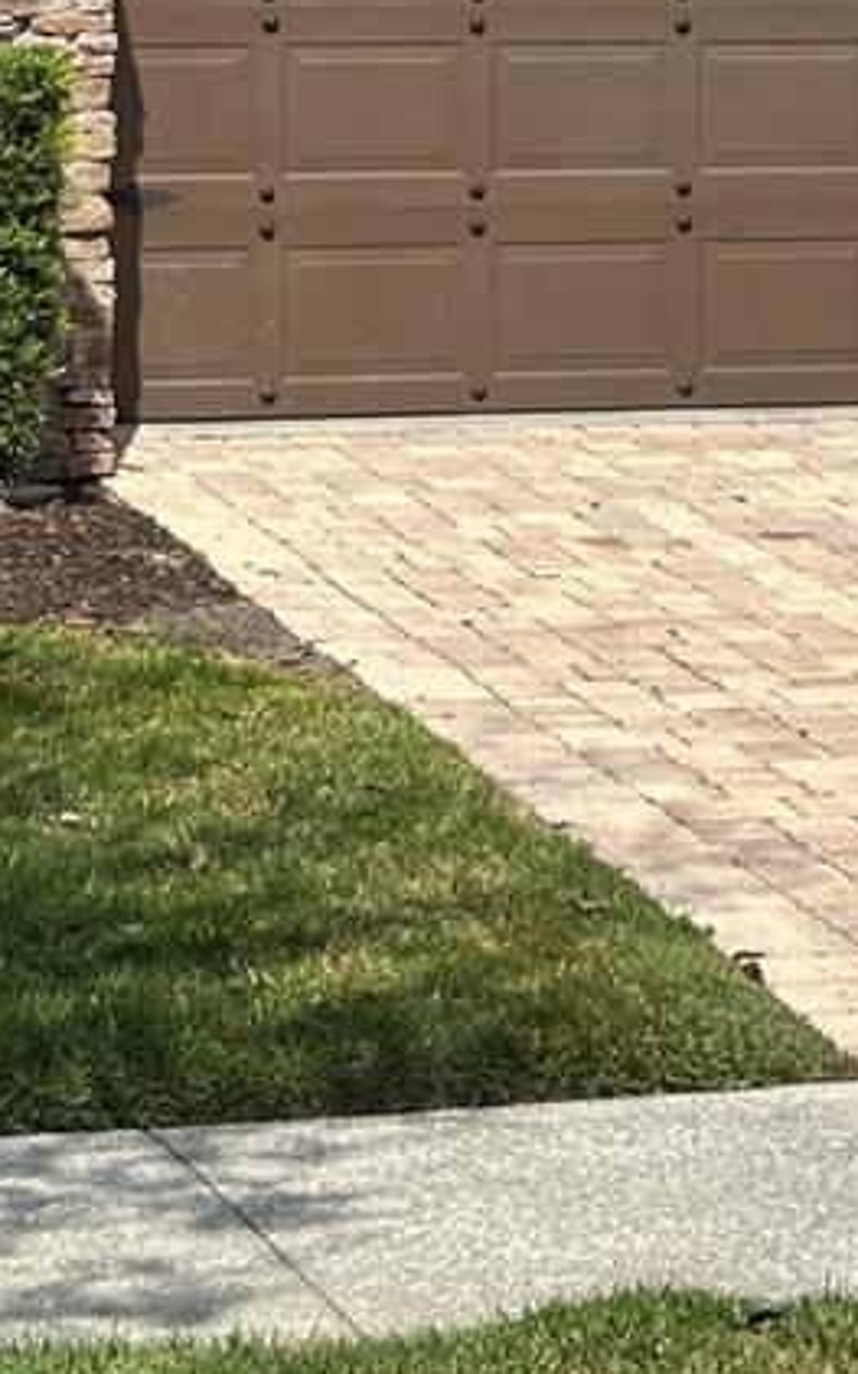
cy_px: -568
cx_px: 359
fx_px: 5427
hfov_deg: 9.0
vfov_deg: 13.7
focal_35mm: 145
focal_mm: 6.86
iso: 64
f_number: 1.78
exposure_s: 1/4785
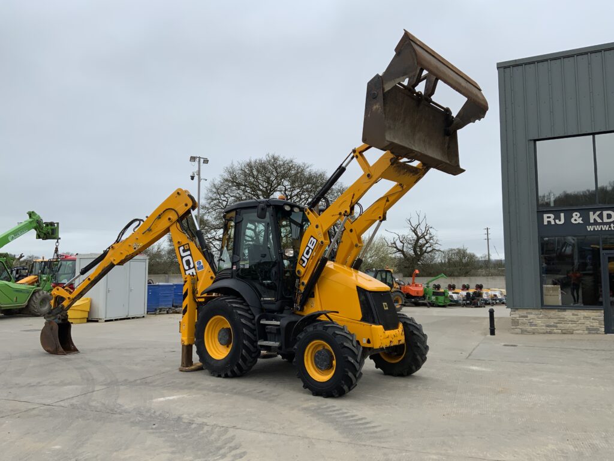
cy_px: 230
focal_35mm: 29
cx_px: 307
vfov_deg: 48.2
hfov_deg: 61.7
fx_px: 514
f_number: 1.8
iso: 16
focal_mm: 3
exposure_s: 1/415
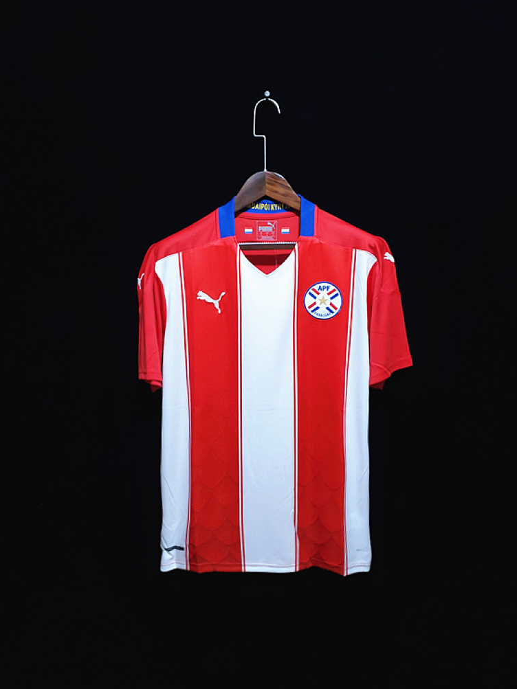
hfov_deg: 49.7
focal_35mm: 28
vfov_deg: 63.4
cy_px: 352
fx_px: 558
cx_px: 266
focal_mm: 4.3
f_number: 1.5
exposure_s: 1/30
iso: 200
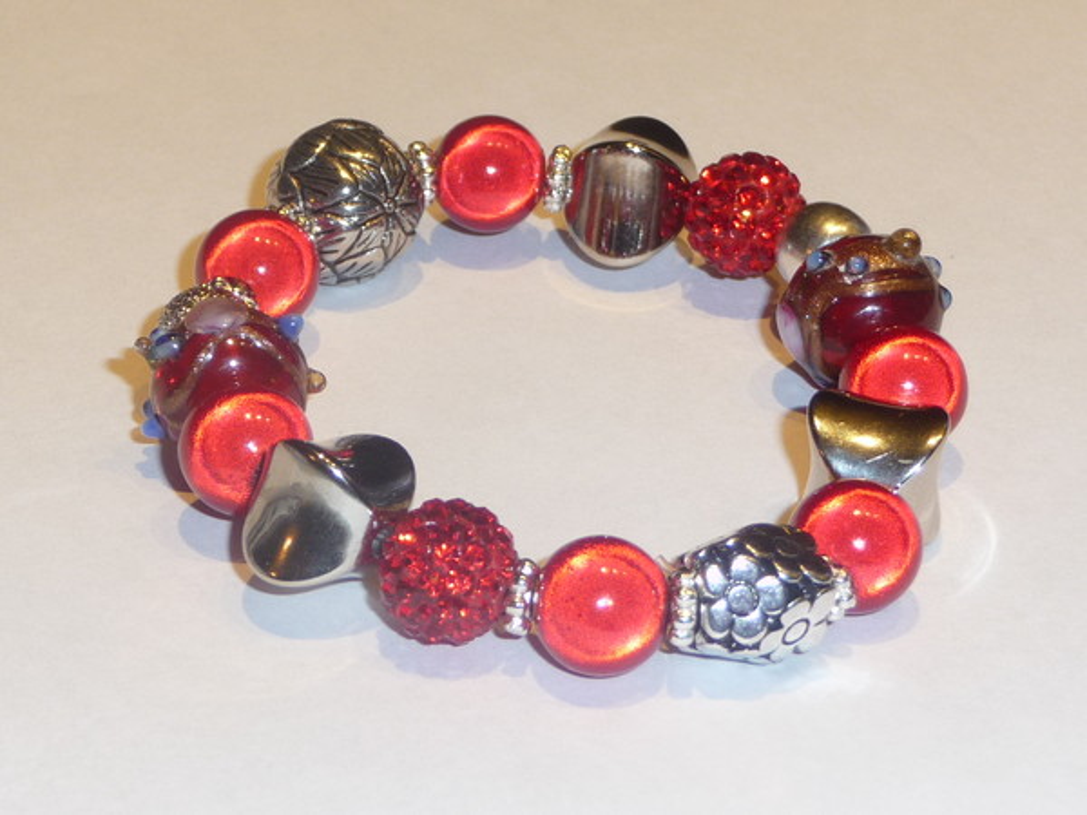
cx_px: 544
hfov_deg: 16.3
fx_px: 3800
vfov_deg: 12.2
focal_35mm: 121
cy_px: 408
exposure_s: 1/40
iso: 100
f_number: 4.6
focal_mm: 12.2
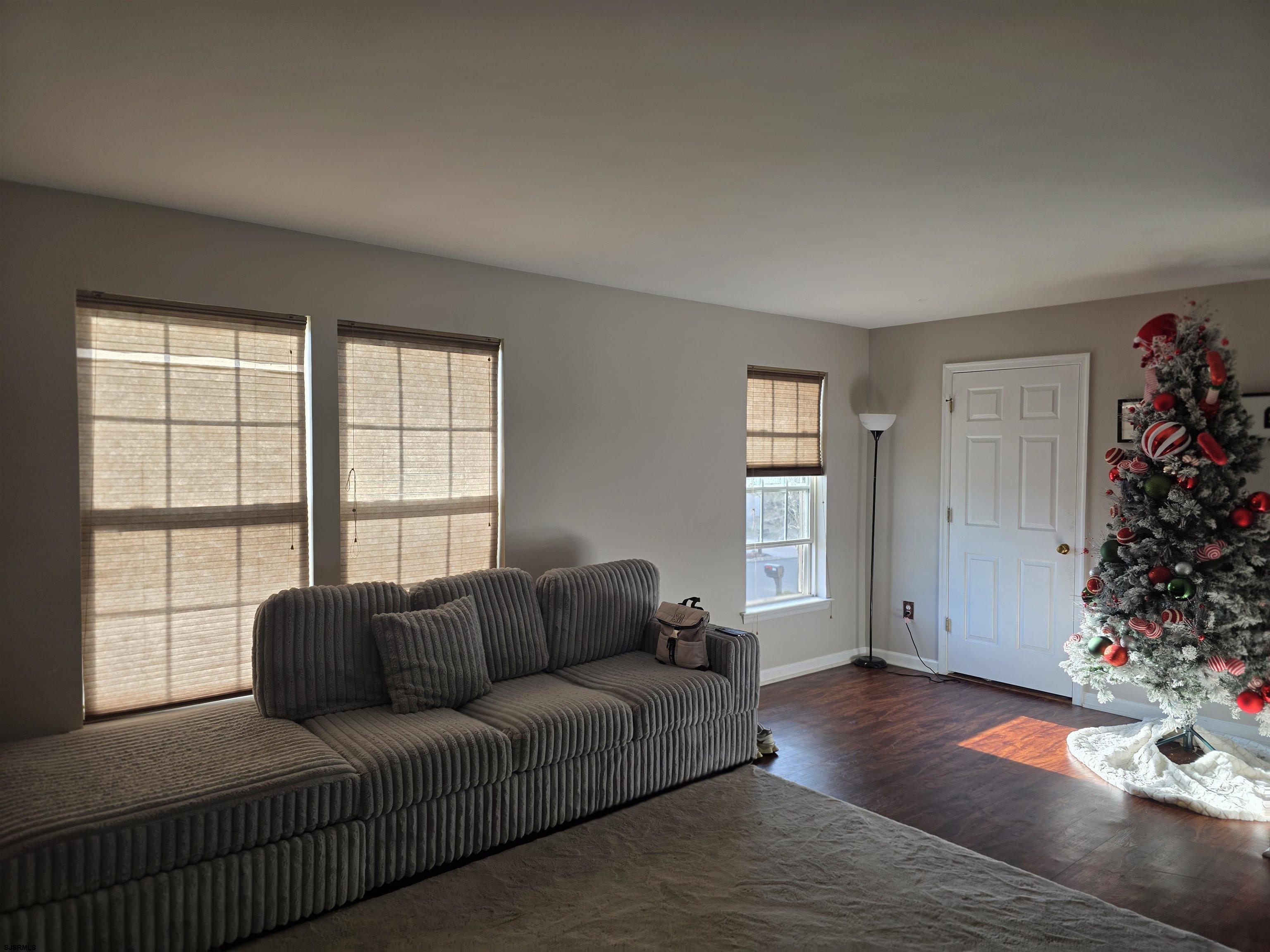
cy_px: 476
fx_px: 844
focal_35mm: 23
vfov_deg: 58.9
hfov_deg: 73.9
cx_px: 635
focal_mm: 6.3
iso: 40
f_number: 1.7
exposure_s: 1/180
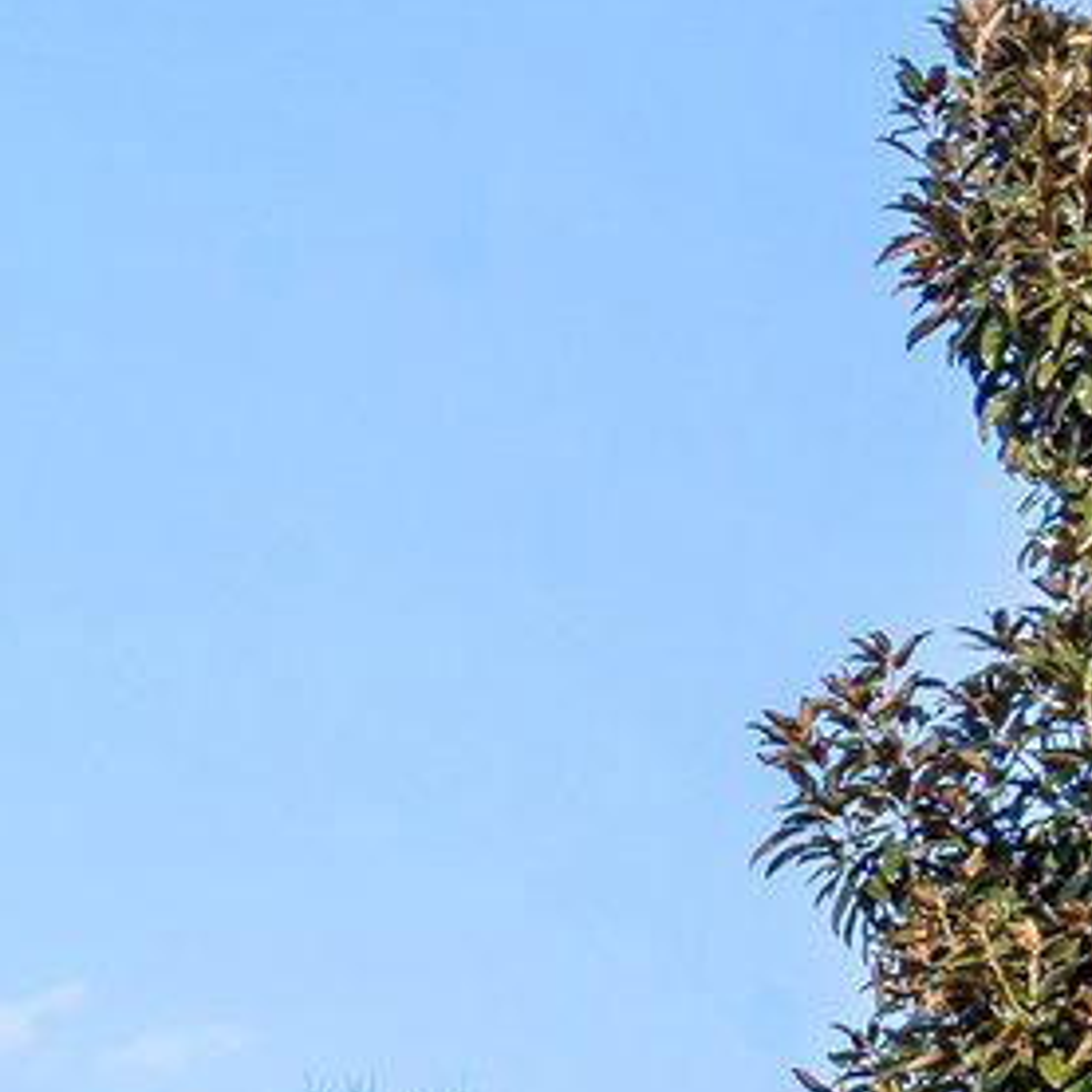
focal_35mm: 220
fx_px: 7852
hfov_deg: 6.7
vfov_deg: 7.8
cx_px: -2819
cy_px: 1792
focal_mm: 35
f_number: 13
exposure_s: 1/320
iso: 200
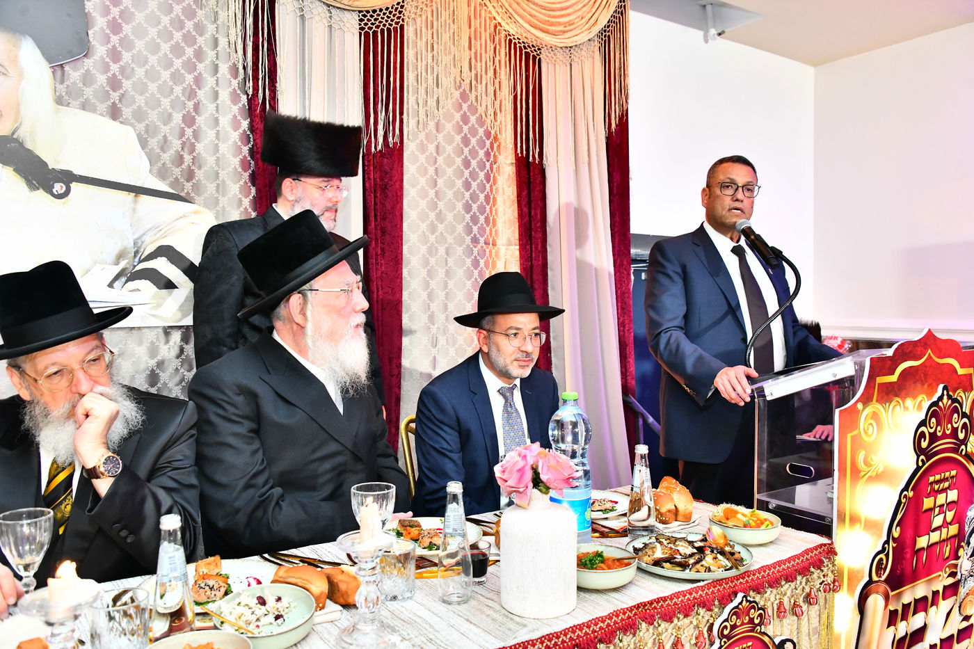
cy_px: 324
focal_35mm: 28
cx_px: 487
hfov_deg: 65.5
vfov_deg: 46.4
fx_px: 757
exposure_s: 1/100
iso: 3200
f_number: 5.6
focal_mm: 28
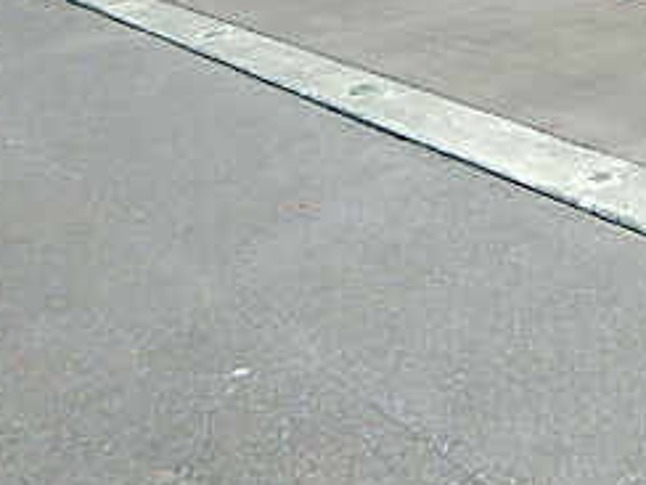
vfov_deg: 24.2
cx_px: 744
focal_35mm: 55
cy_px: -95
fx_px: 1026
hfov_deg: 30.5
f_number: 3.5
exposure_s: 1/800
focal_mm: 3.7
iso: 125
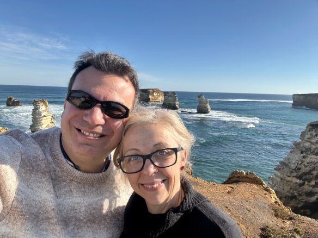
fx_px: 211
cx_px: 159
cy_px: 119
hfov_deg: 73.9
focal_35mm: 23
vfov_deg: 58.9
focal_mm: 2.69
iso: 25
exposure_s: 1/844
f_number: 1.9
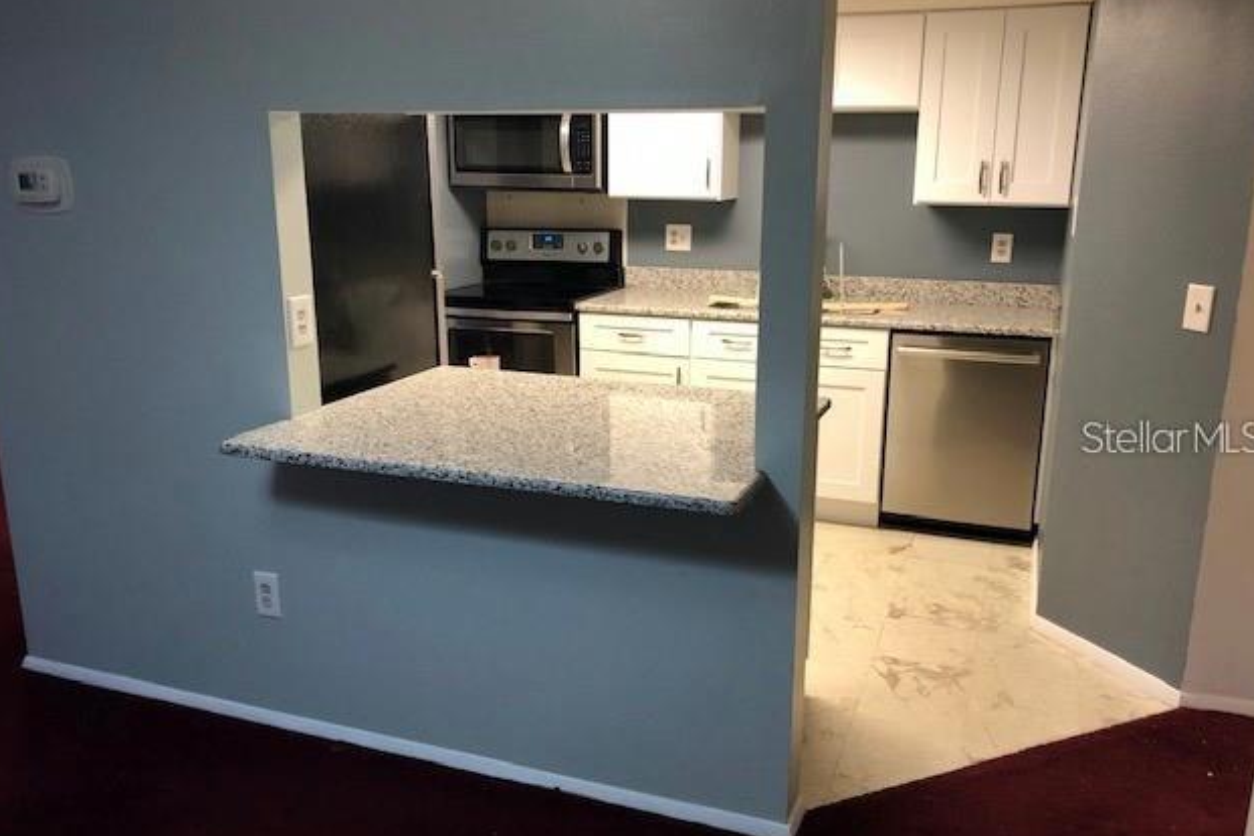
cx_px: 626
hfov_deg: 61.9
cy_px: 436
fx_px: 1045
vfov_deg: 43.6
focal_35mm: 30
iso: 64
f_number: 1.8
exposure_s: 1/15
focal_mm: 3.99
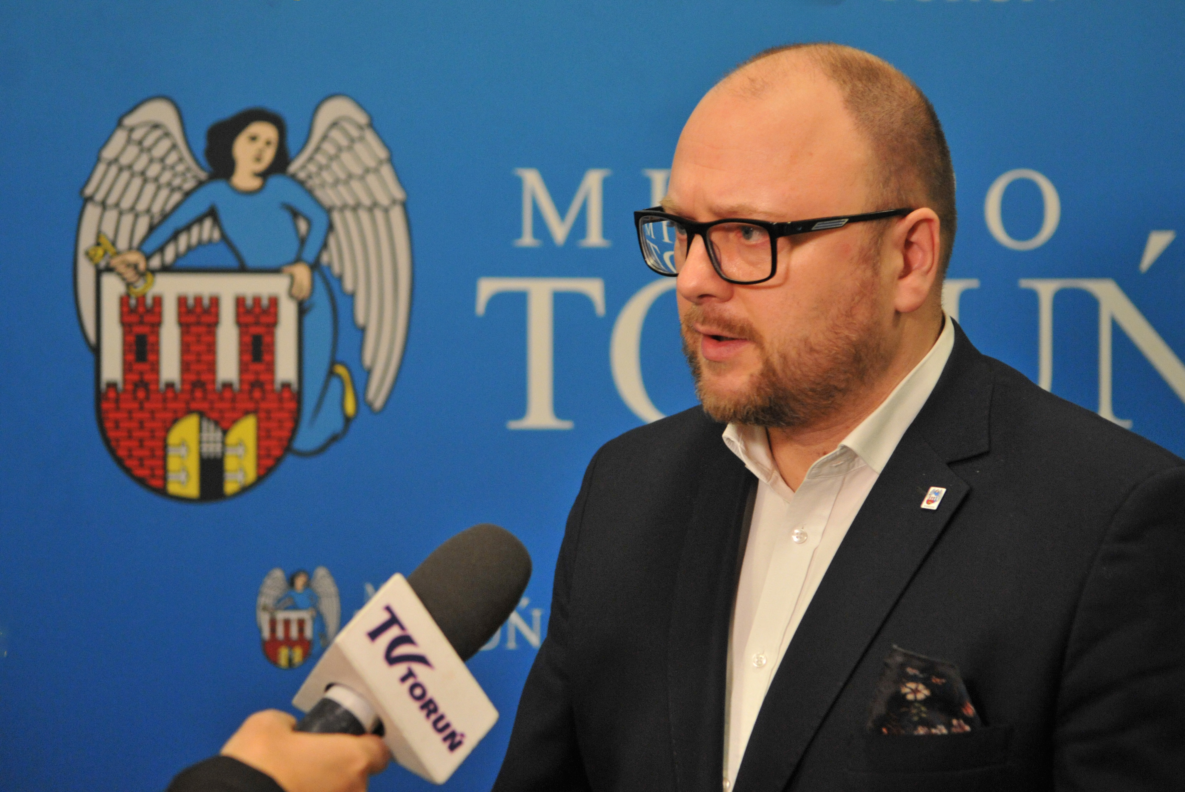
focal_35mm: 82
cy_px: 396
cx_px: 592
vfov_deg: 16.6
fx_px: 2718
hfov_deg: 24.6
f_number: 2.8
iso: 1600
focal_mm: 55
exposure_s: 1/100
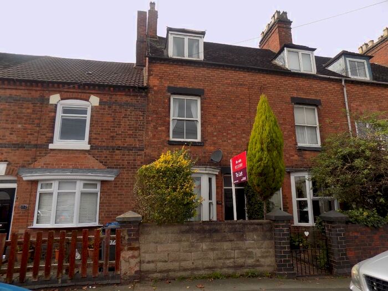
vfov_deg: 58.9
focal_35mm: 23
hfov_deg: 73.9
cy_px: 146
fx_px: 258
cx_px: 194
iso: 80
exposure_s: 1/500
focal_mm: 4
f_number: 3.1
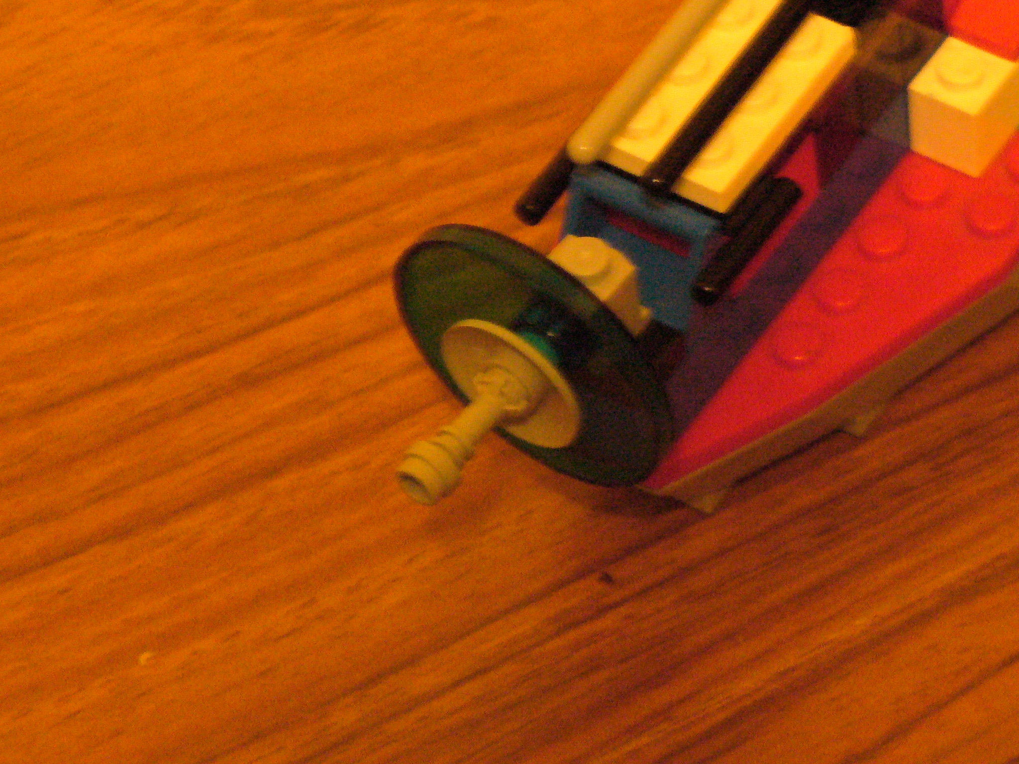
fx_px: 5122
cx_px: 510
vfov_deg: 8.5
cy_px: 382
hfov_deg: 11.4
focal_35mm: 174
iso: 400
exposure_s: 1/8
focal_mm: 21
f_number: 3.7
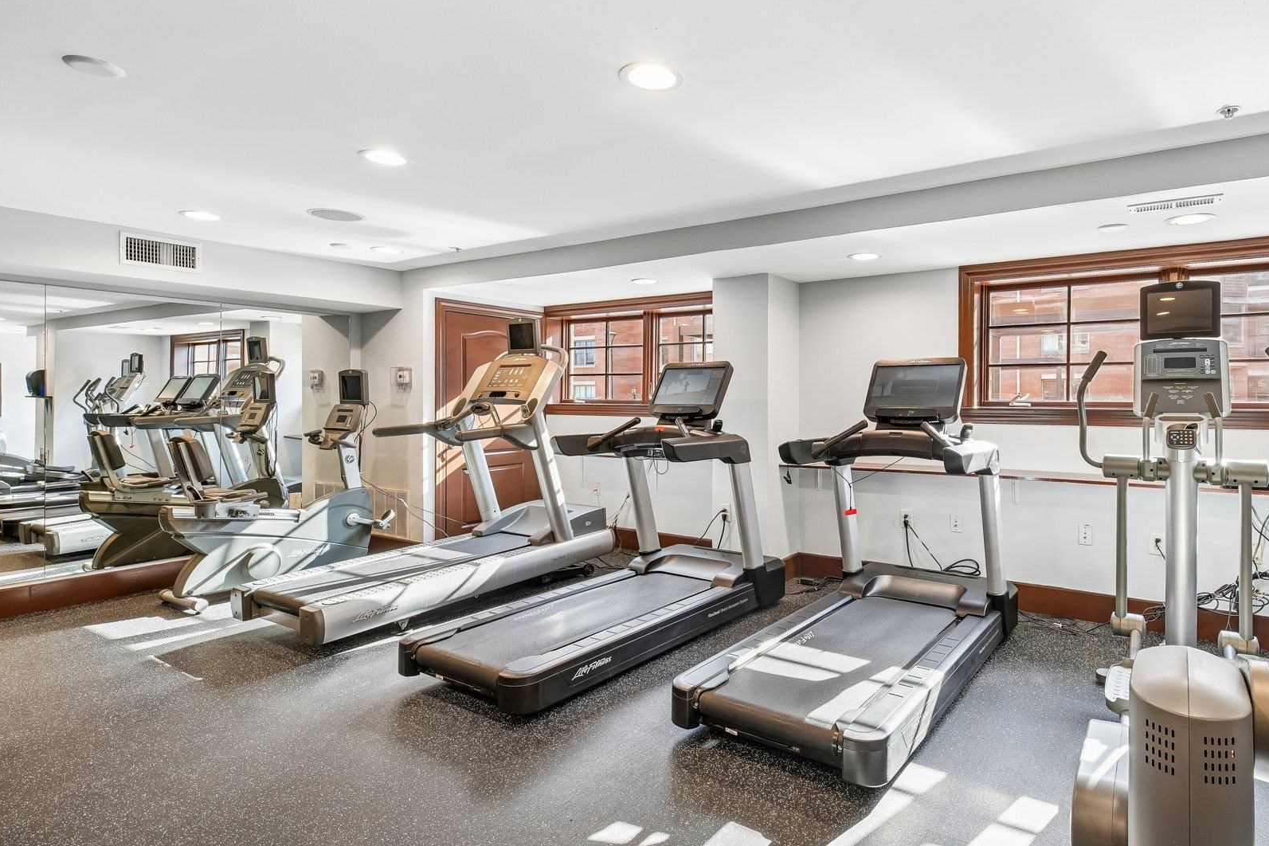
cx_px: 754
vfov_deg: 67.4
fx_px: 634
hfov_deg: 89.0
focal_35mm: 18
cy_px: 427
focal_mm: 14
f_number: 8
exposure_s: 1/4
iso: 500
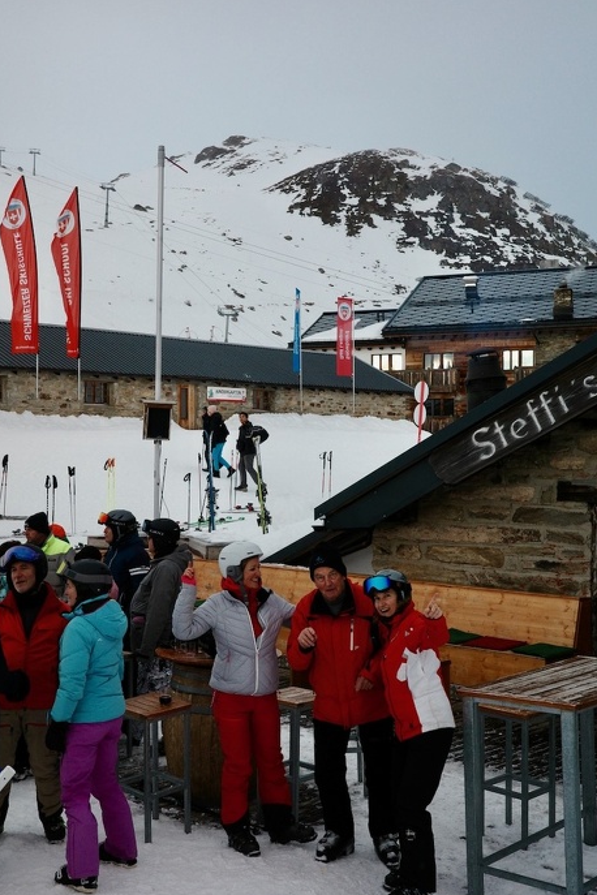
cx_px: 280
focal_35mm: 44
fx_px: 1094
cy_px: 485
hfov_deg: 30.5
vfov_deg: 44.5
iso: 800
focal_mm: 26
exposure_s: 1/400
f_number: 5
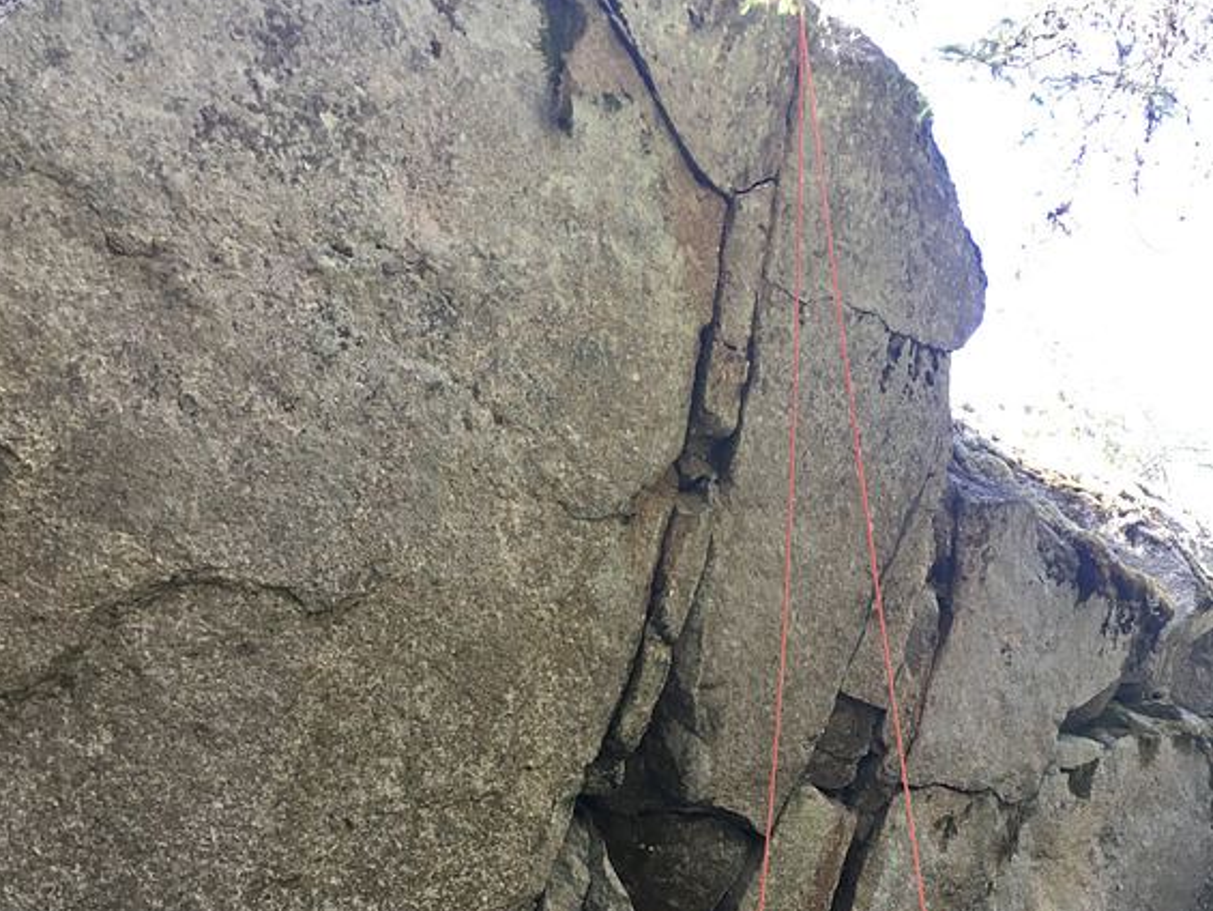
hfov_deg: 47.9
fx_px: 1367
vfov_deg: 36.4
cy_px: 625
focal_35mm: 39
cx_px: 603
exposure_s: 1/33
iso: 32
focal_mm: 4.15
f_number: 2.2
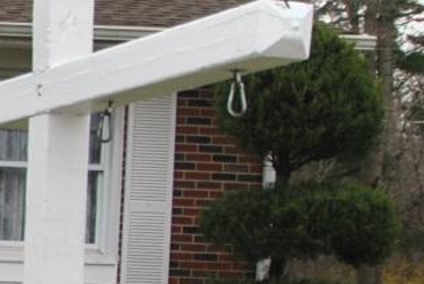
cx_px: -765
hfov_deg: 9.0
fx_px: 2265
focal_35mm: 192
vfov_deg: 7.1
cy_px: 437
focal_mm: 21
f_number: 5.6
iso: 100
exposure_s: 1/200
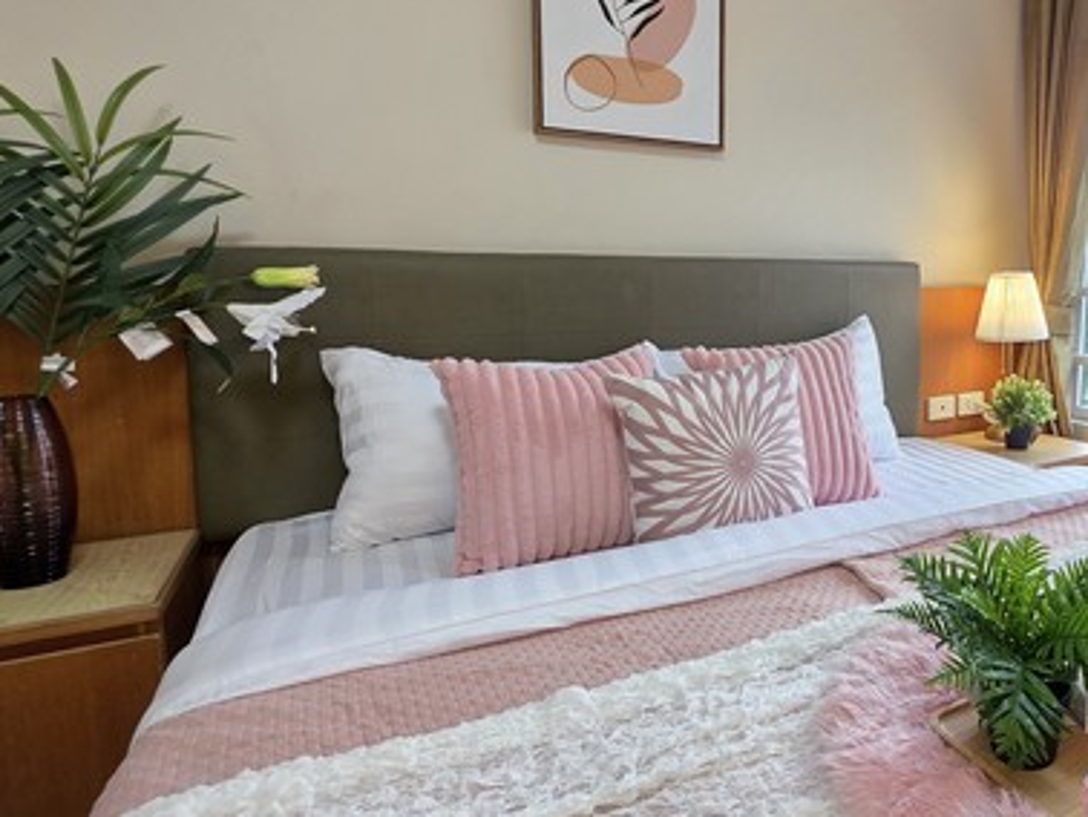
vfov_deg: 60.9
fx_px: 692
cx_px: 777
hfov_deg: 72.5
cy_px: 357
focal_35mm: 22
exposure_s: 1/100
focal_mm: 2.2
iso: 125
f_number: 1.9
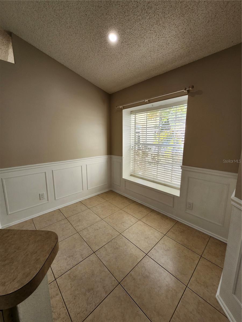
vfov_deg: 106.2
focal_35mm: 13
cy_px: 161
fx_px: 121
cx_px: 121
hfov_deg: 89.9
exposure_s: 1/54.1
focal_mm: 1.74
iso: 50
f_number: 2.2
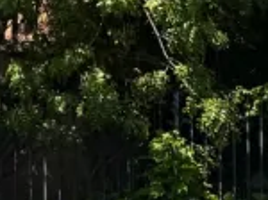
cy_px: 382
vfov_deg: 8.3
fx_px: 1322
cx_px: 456
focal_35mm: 171
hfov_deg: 10.9
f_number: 1.78
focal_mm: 6.76
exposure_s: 1/5348
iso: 80
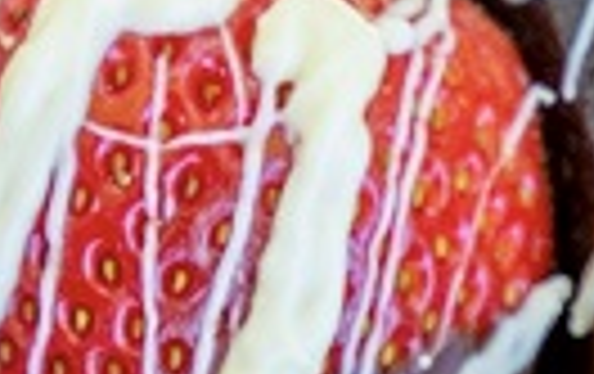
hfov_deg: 7.2
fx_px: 4735
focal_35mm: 292
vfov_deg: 4.4
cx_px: 405
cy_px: 804
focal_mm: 6
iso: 16
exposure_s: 1/444
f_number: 2.4
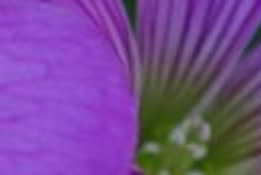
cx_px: -145
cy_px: 91
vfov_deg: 1.2
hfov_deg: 1.7
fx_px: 8557
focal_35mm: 1179
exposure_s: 1/160
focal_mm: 100
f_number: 9
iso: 800
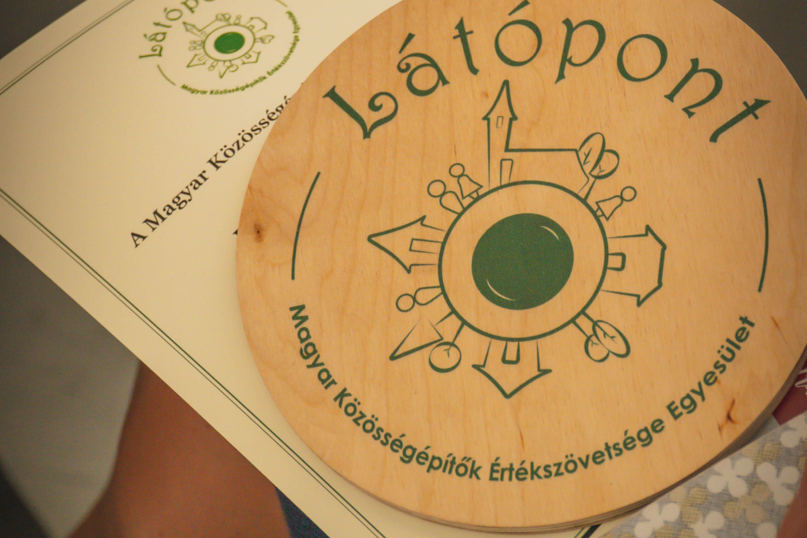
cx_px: 404
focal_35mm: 62
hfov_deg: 32.6
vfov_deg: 22.1
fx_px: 1379
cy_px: 269
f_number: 4
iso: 250
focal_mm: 41
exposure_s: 1/500
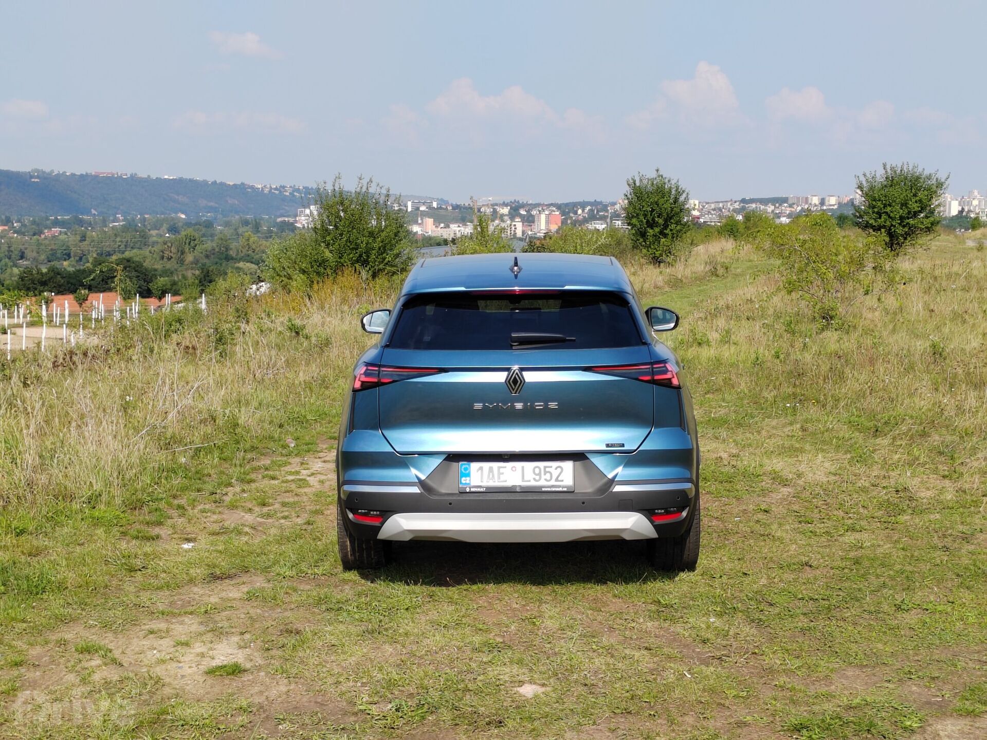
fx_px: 1540
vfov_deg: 27.0
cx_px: 494
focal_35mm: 54
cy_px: 370
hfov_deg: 35.5
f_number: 1.9
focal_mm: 5.52
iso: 100
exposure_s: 1/1000
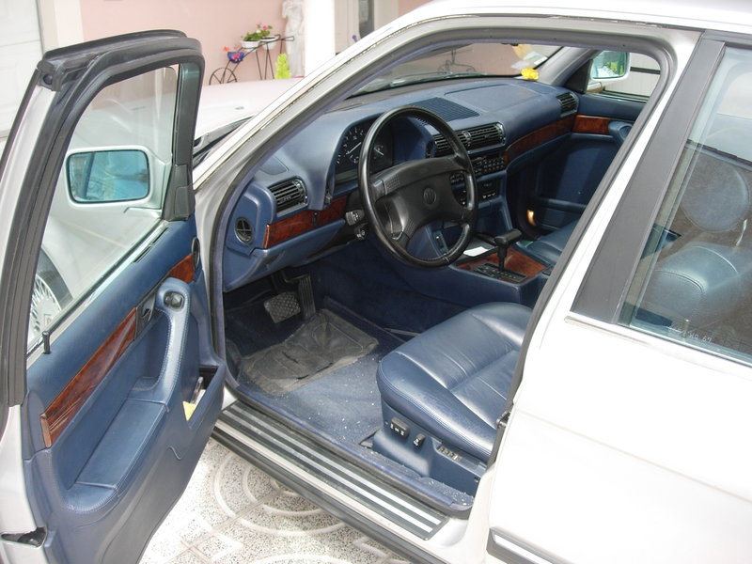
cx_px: 376
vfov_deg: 37.7
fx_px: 826
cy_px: 282
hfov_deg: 49.0
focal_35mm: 38
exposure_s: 1/296
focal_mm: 7.8
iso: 79
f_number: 2.8
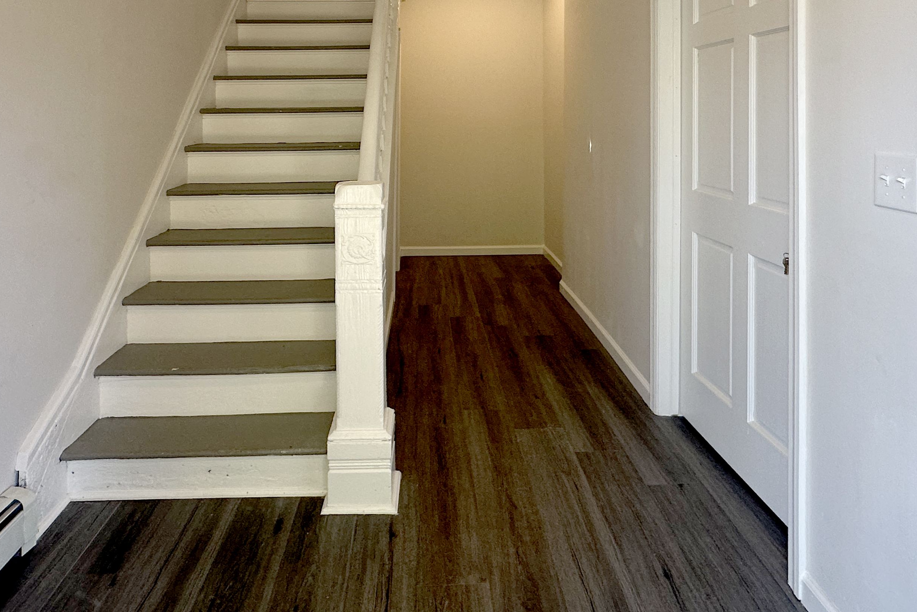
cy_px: 326
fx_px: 611
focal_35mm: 24
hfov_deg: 73.7
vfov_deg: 53.1
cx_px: 451
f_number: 2.2
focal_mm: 2.22
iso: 160
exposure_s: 1/120
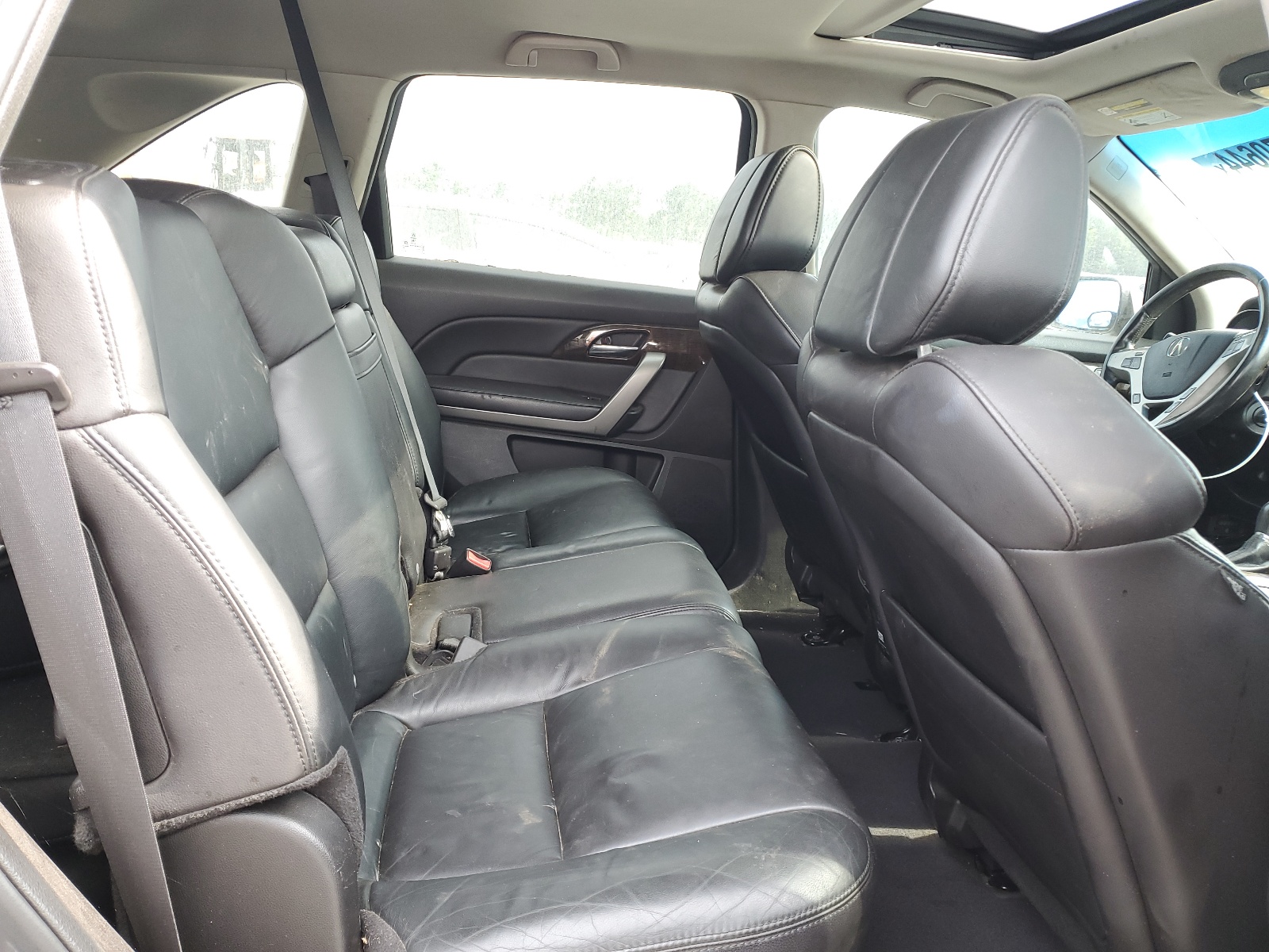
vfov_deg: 53.1
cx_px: 634
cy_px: 476
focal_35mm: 26
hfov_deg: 67.3
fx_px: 953
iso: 59
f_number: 1.5
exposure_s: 1/120
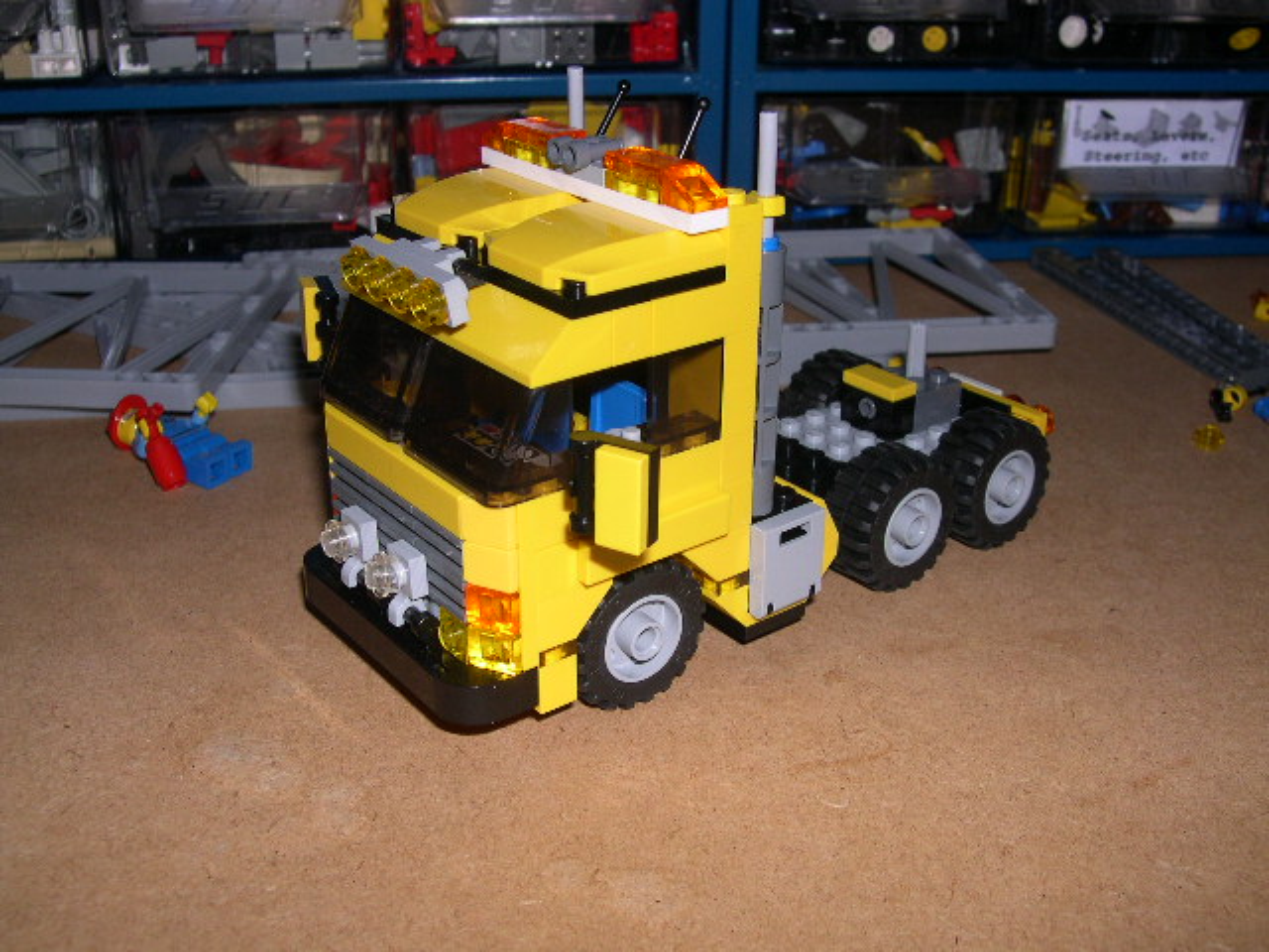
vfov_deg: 37.7
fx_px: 1393
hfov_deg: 49.0
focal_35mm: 38
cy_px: 476
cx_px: 634
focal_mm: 8
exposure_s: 1/60
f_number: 7.6
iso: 100
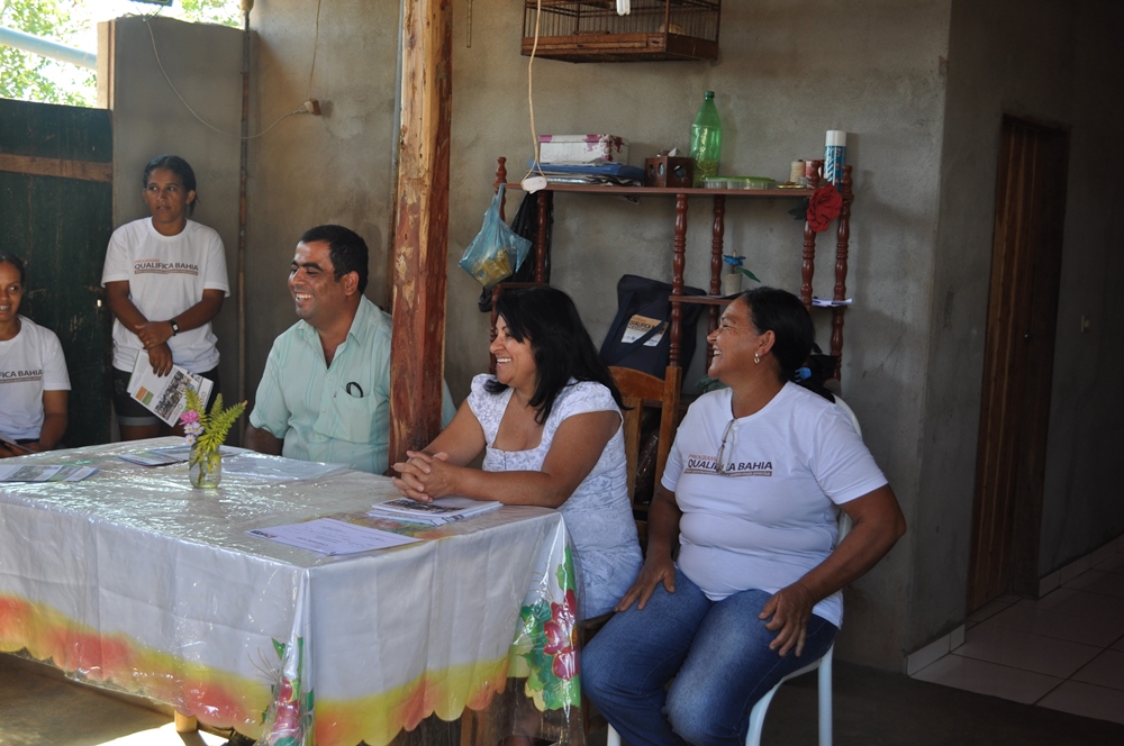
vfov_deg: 30.8
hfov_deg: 45.0
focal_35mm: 44
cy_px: 373
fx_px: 1356
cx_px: 562
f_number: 4.5
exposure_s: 1/50
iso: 320
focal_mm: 29
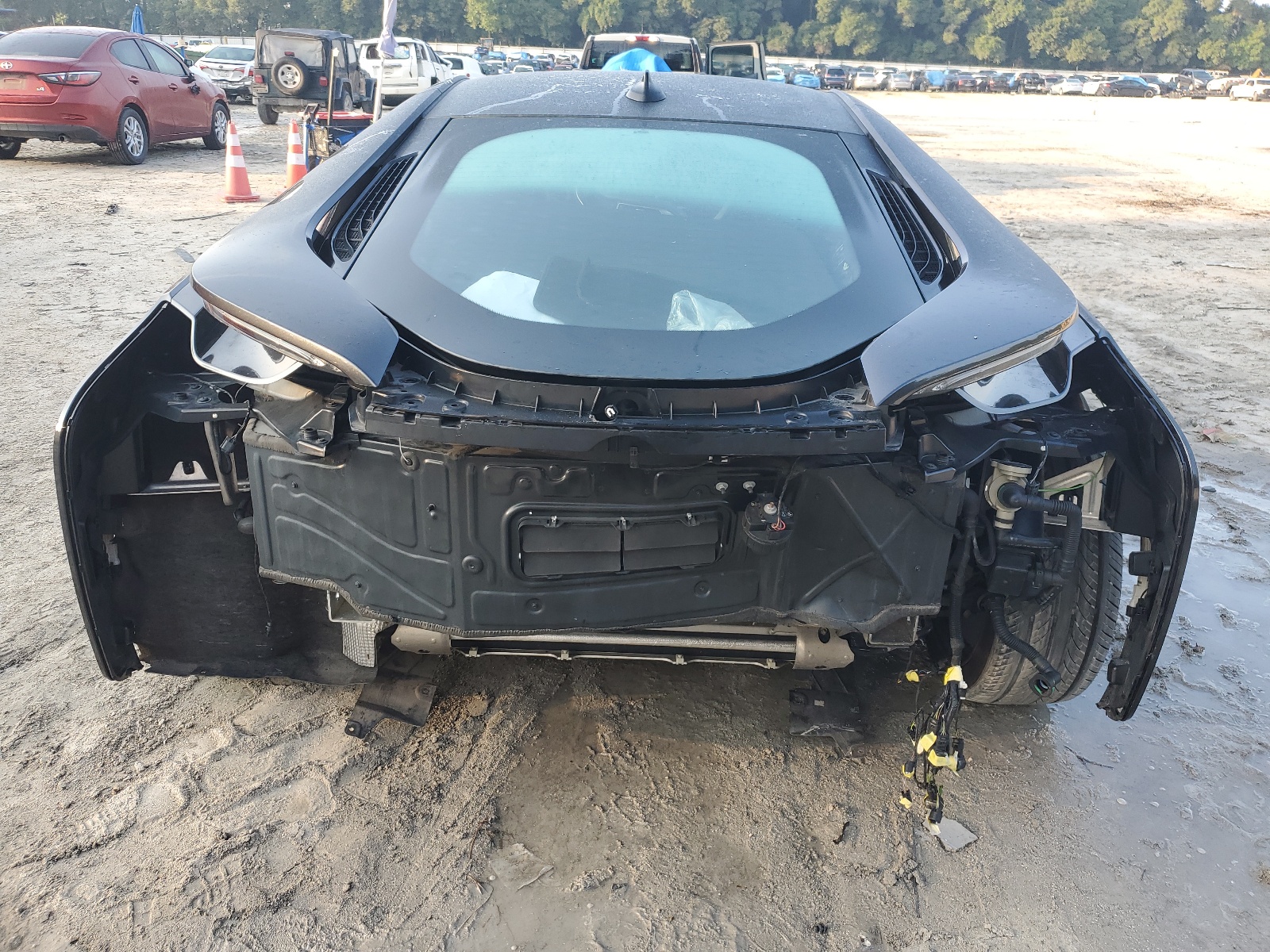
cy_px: 476
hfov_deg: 67.3
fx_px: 954
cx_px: 635
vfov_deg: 53.1
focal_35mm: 26
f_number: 1.5
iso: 50
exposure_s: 1/323
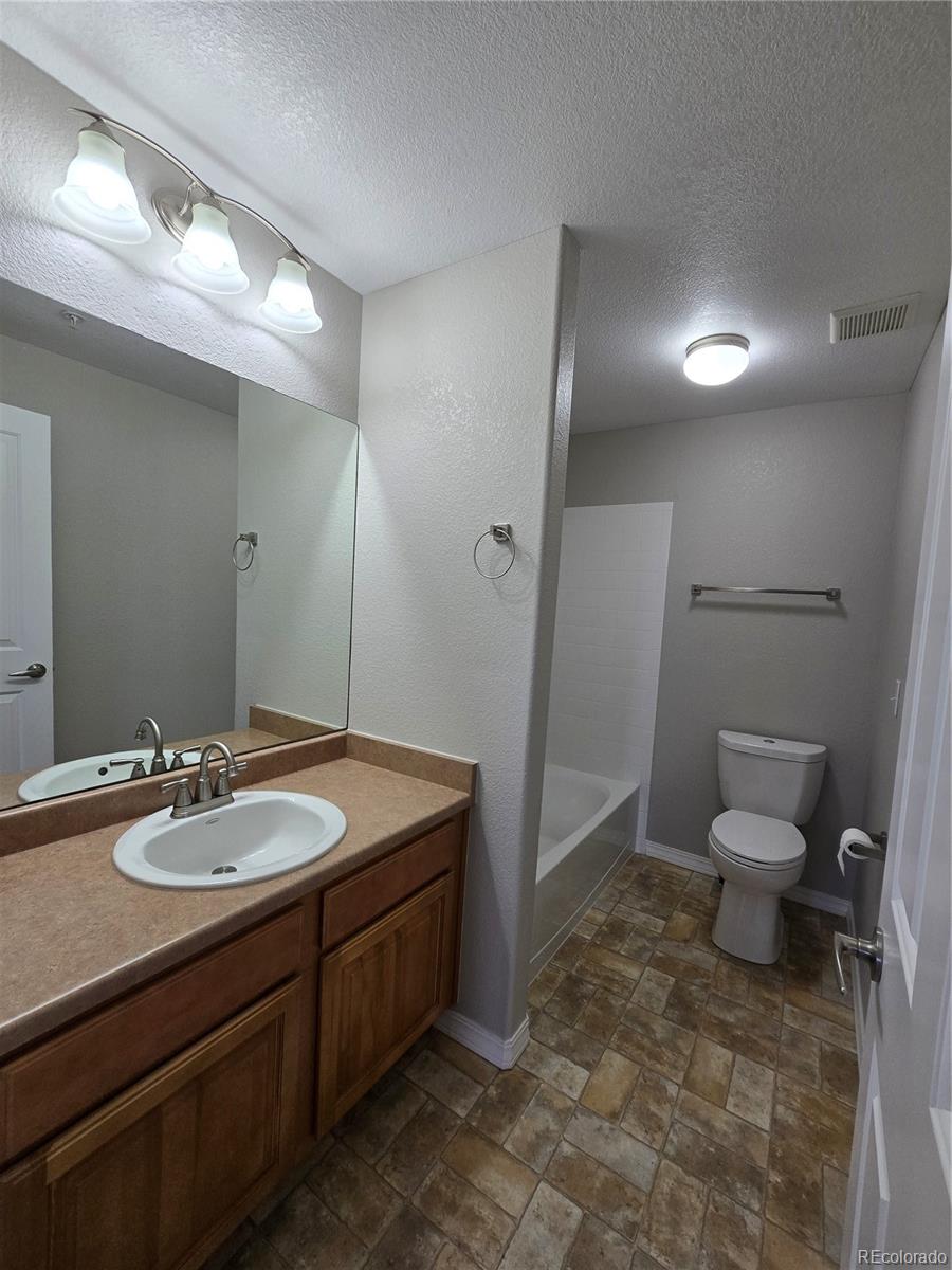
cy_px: 635
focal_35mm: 13
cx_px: 476
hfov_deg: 89.9
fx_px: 477
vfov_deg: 106.2
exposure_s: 1/120
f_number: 2.2
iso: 80
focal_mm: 2.2
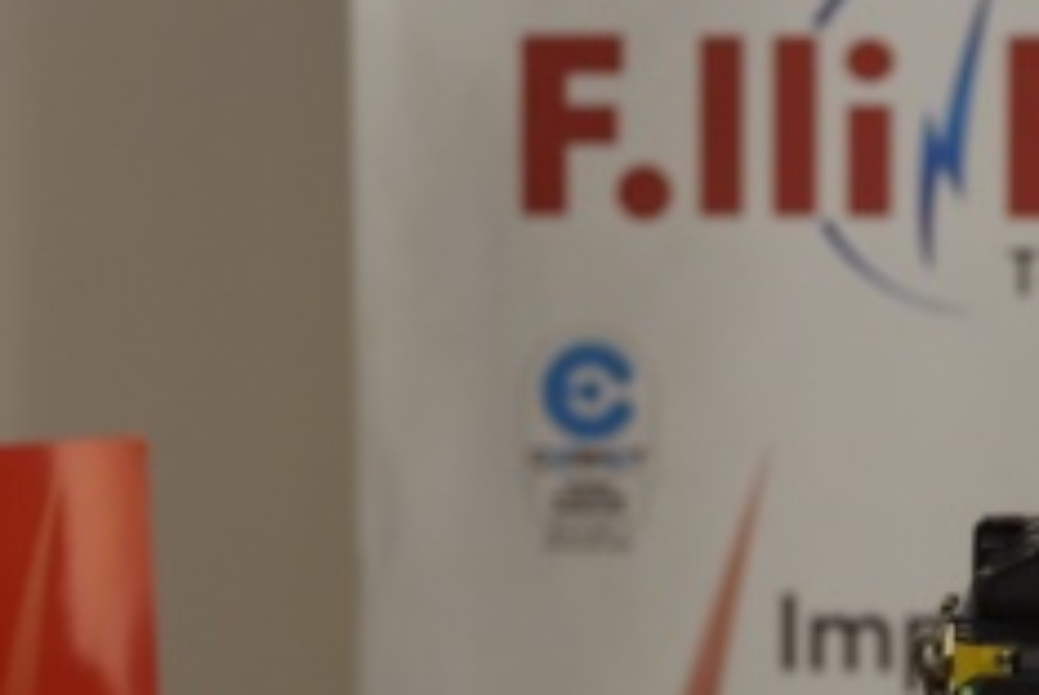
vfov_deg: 11.4
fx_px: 3468
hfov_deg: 16.5
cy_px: 552
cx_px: 1155
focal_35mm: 120
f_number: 2.8
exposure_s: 1/160
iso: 800
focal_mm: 35
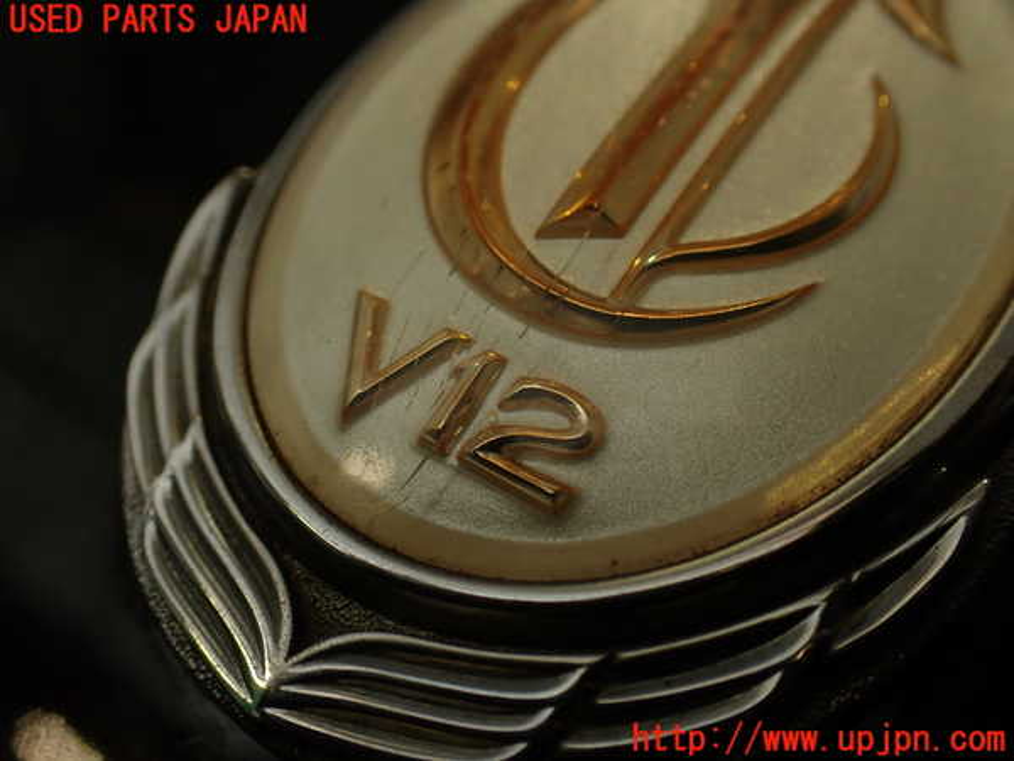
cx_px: 507
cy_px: 380
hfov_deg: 51.4
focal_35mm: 36
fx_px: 1055
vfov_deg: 39.7
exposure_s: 1/80
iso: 125
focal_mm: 6.37
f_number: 2.5
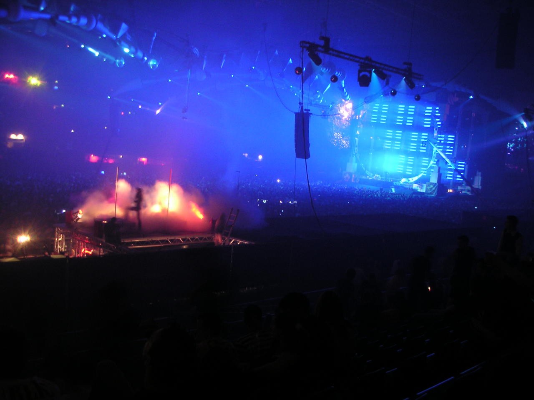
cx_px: 267
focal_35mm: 38
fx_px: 586
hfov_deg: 49.0
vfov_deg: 37.7
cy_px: 200
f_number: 2.8
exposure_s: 1/1.6
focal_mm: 6
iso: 100
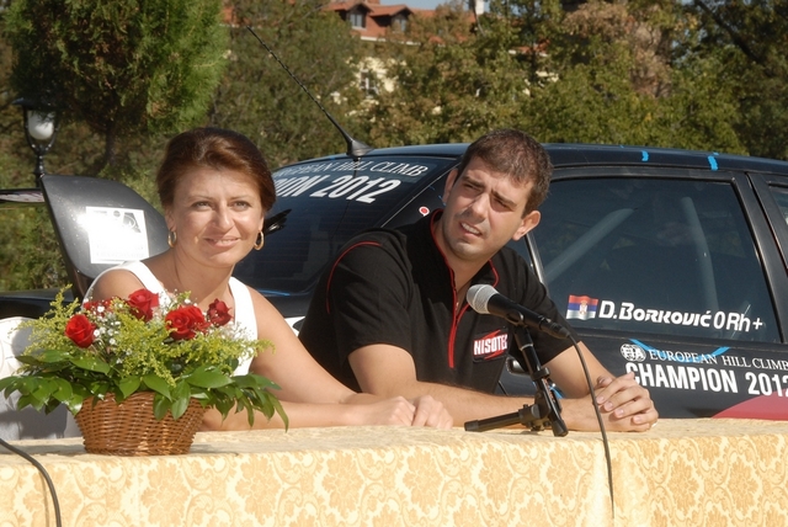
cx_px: 394
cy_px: 264
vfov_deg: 10.2
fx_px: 2958
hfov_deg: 15.2
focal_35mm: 135
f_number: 18
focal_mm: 90
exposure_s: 1/250
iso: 400
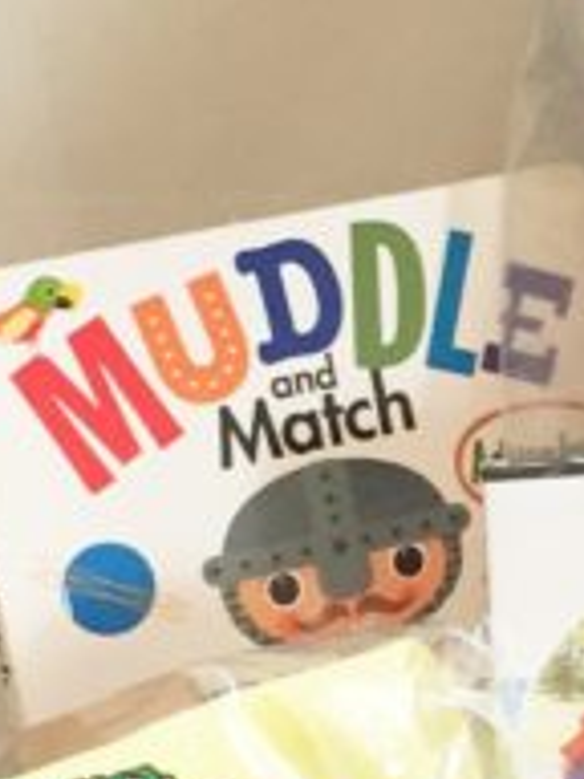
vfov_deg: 12.7
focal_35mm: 155
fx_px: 3487
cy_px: 580
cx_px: 819
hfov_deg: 9.4
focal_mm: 4.15
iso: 80
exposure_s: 1/30
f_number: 2.2
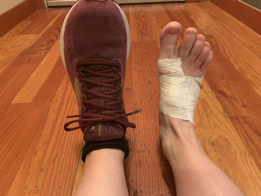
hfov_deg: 67.3
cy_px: 98
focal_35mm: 26
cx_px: 130
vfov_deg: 53.1
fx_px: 196
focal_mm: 4.25
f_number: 1.8
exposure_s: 1/30
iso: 640
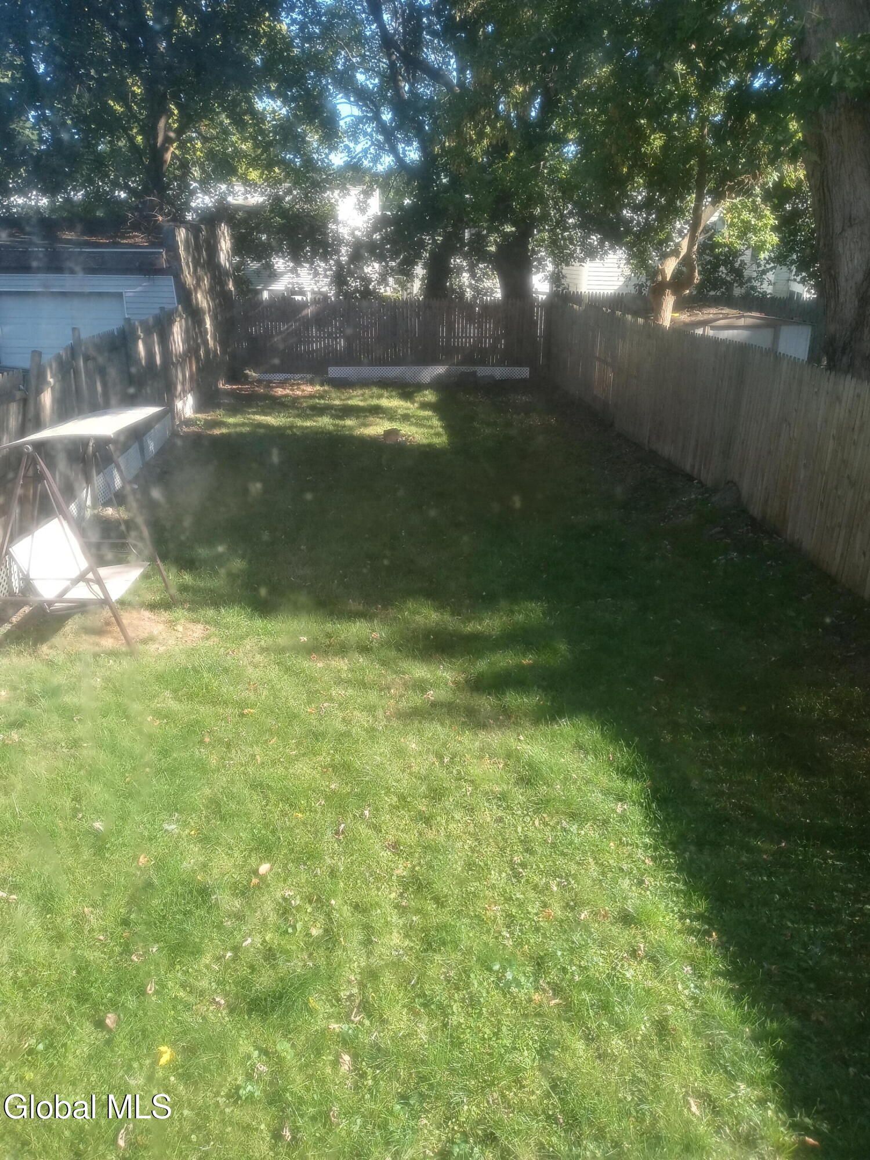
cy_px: 580
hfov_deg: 49.7
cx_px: 435
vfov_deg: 63.4
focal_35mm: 28
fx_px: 938
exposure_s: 1/221
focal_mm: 3.61
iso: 100
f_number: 1.8
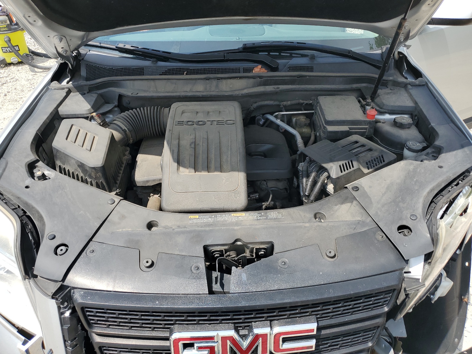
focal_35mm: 26
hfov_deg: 67.3
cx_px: 236
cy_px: 177
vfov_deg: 53.1
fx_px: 355
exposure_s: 1/2000
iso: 50
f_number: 1.5
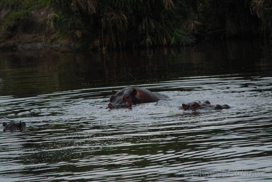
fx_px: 4537
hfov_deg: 3.4
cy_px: 91
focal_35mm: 600
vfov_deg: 2.3
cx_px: 136
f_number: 5.6
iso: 100
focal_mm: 400
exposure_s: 1/500
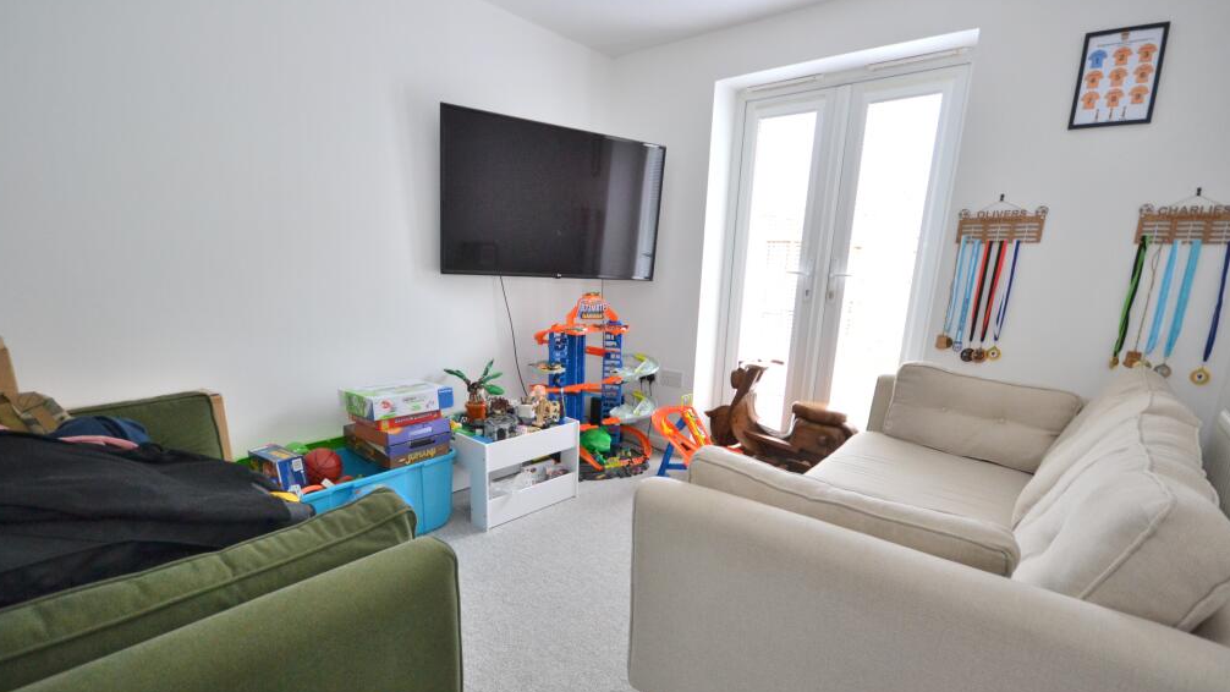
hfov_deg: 99.4
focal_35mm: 16
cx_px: 610
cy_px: 403
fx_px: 522
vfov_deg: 66.7
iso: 900
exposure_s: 1/60
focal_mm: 10
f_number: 4
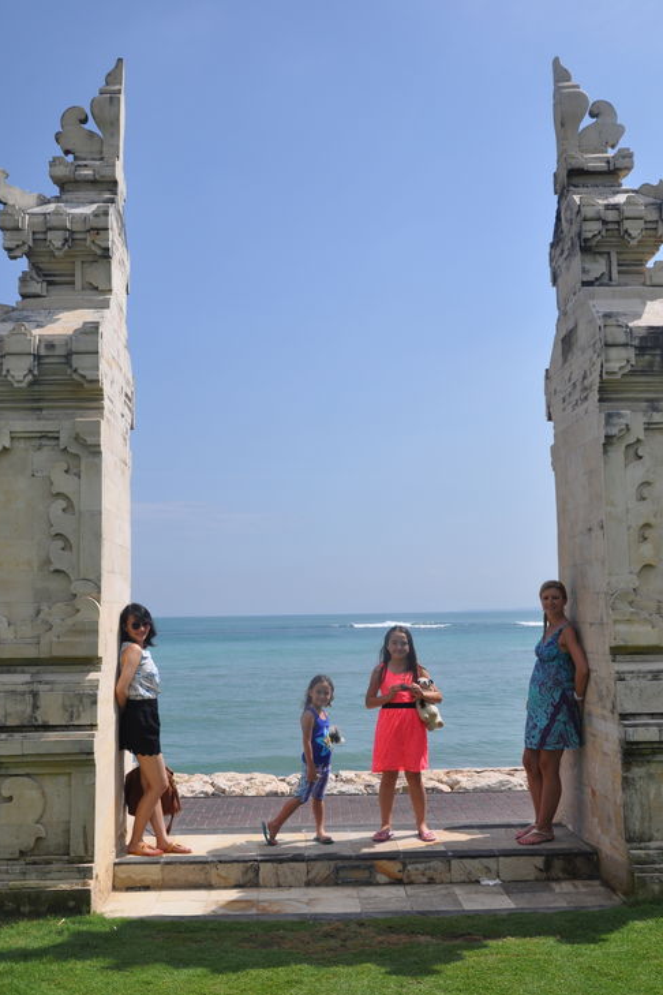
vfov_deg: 51.9
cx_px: 327
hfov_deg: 35.9
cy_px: 510
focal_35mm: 37
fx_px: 1022
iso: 200
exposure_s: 1/400
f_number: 10
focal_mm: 24
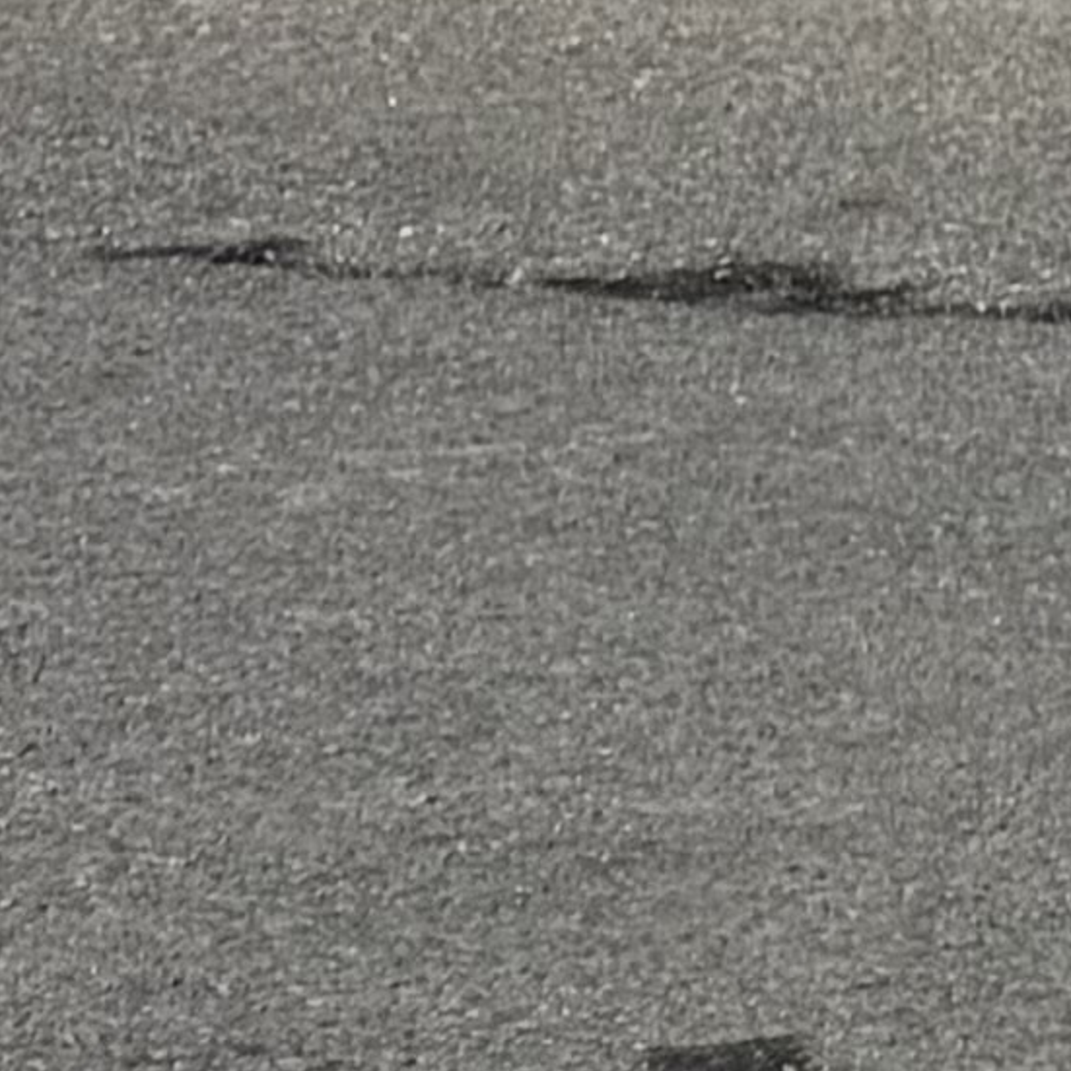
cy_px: -768
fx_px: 7701
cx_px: 5532
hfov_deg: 5.6
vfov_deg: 7.7
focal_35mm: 220
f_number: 1.78
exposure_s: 1/9009
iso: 80
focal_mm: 6.76
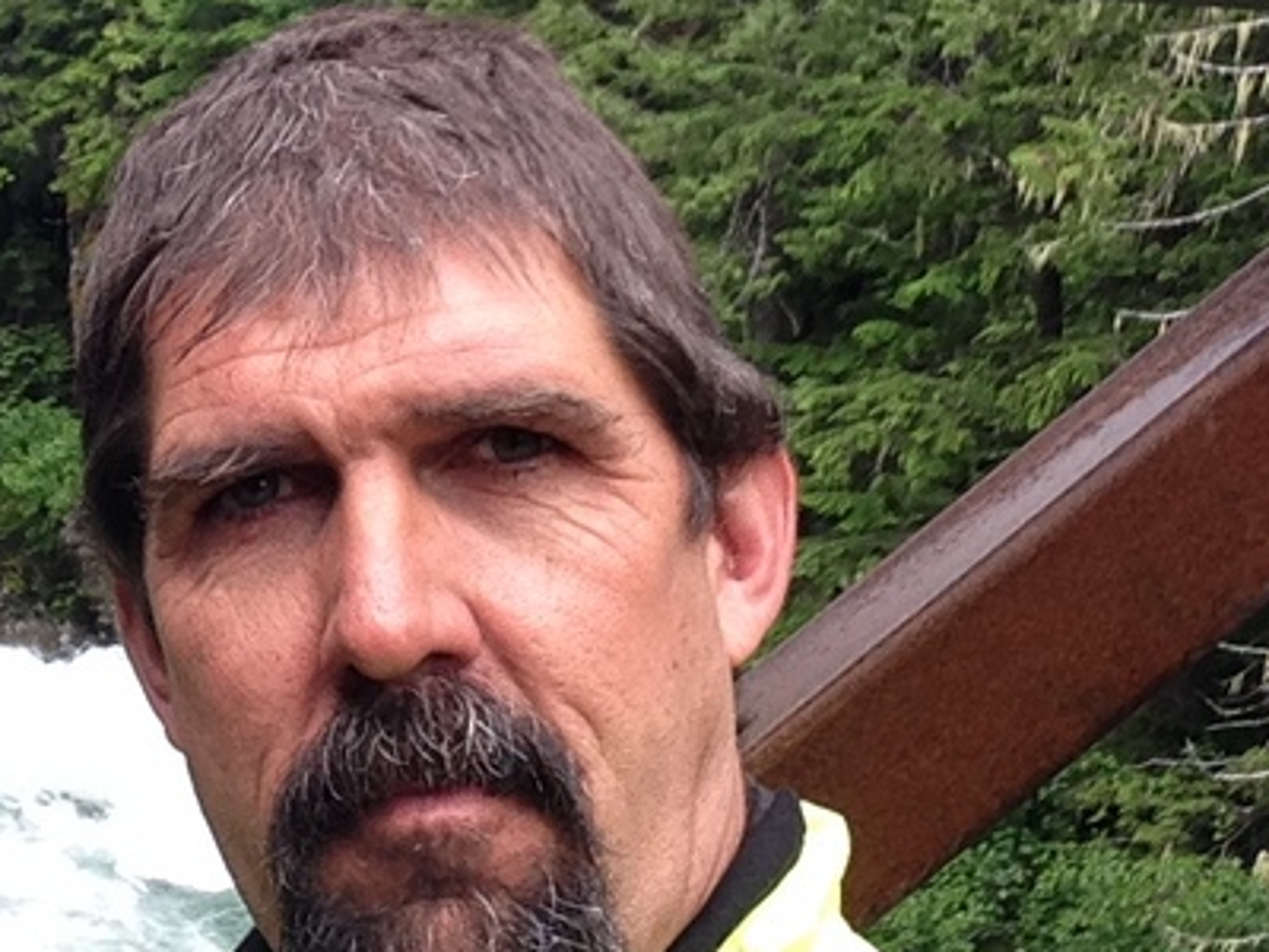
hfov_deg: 27.2
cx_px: 247
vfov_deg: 20.8
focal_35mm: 70
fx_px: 2566
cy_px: 228
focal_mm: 2.18
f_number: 2.4
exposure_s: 1/188
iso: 32
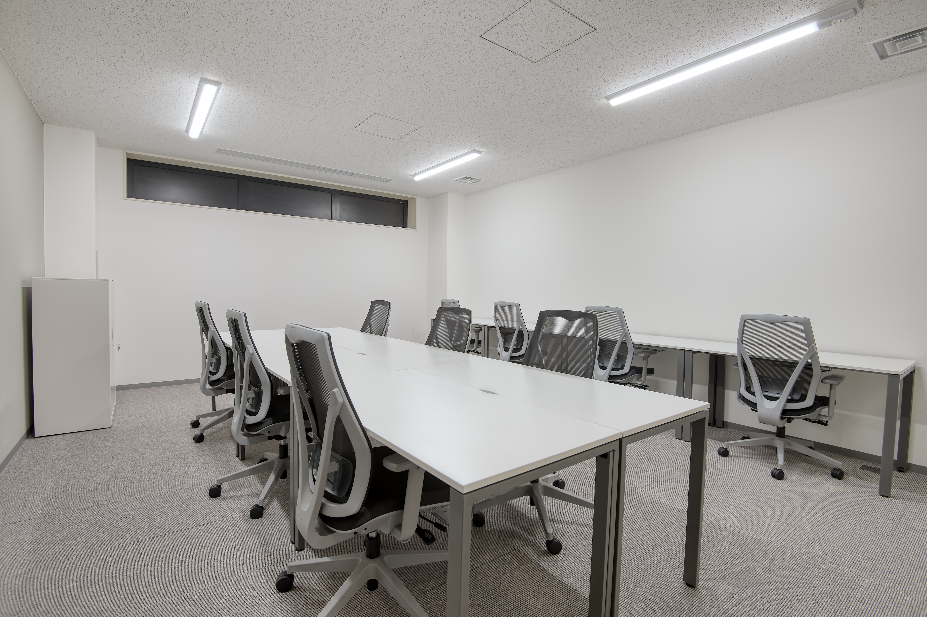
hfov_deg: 96.8
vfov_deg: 73.7
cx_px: 464
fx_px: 412
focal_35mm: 16
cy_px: 308
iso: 100
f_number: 8
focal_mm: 16
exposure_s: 1/20
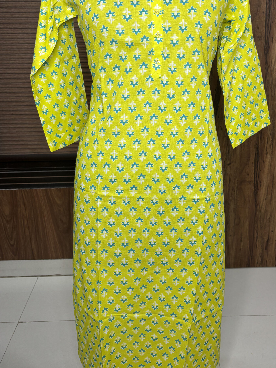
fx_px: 351
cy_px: 150
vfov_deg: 55.0
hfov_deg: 42.9
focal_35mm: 33
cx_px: 157
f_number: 1.6
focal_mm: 5.96
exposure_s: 1/50
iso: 80
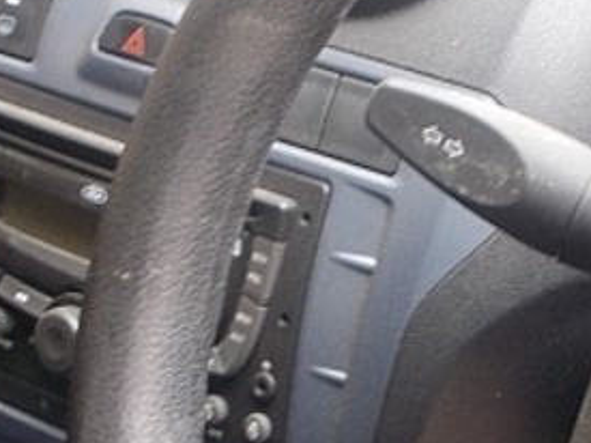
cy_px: 347
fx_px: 1963
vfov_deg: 12.8
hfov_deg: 17.1
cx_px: 422
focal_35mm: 115
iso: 125
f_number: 3.2
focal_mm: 4.6
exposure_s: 1/25
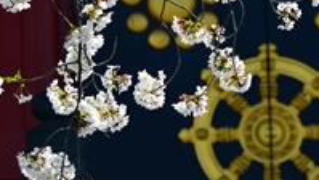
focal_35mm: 527
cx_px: 156
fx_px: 4458
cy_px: 2
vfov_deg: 2.3
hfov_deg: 4.1
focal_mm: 250
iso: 400
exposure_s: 1/500
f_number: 9
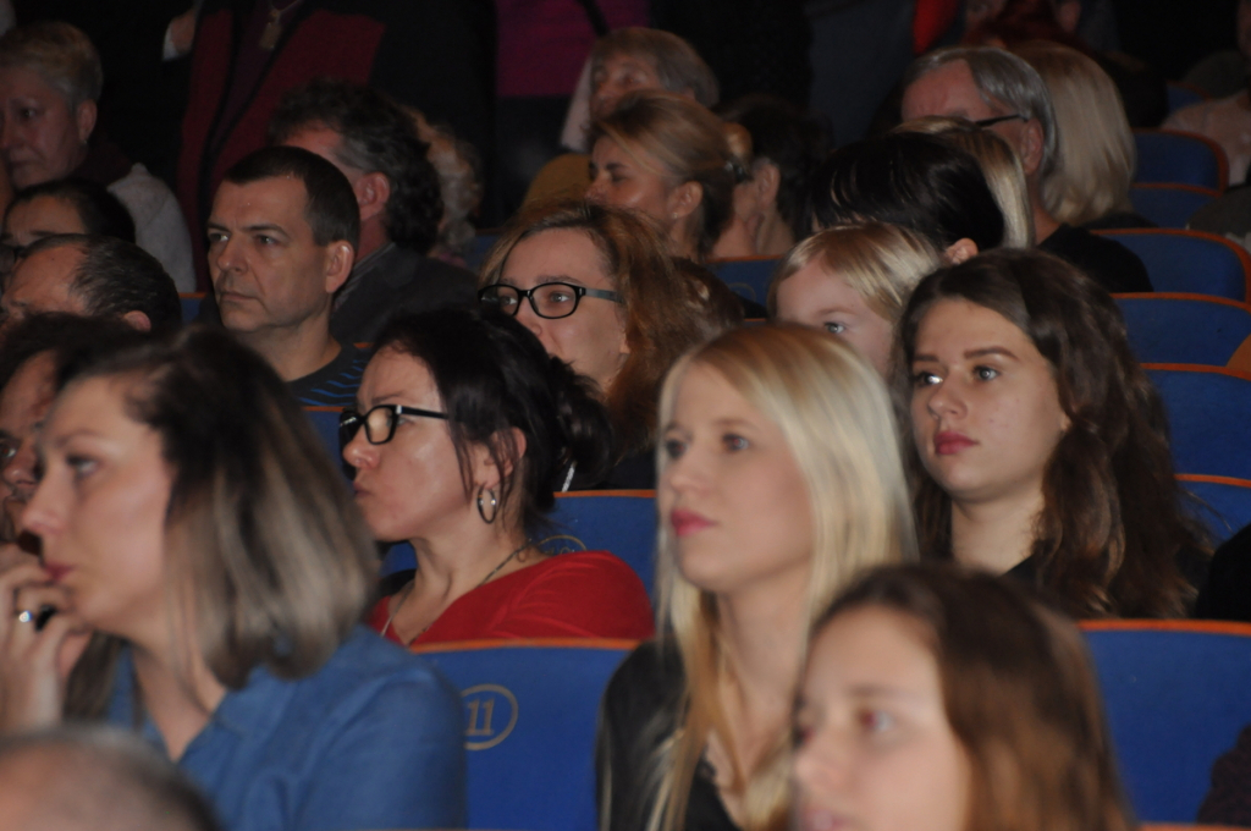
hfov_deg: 9.8
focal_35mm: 210
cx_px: 626
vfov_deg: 6.5
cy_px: 416
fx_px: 7288
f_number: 6
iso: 800
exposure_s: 1/60
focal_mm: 140
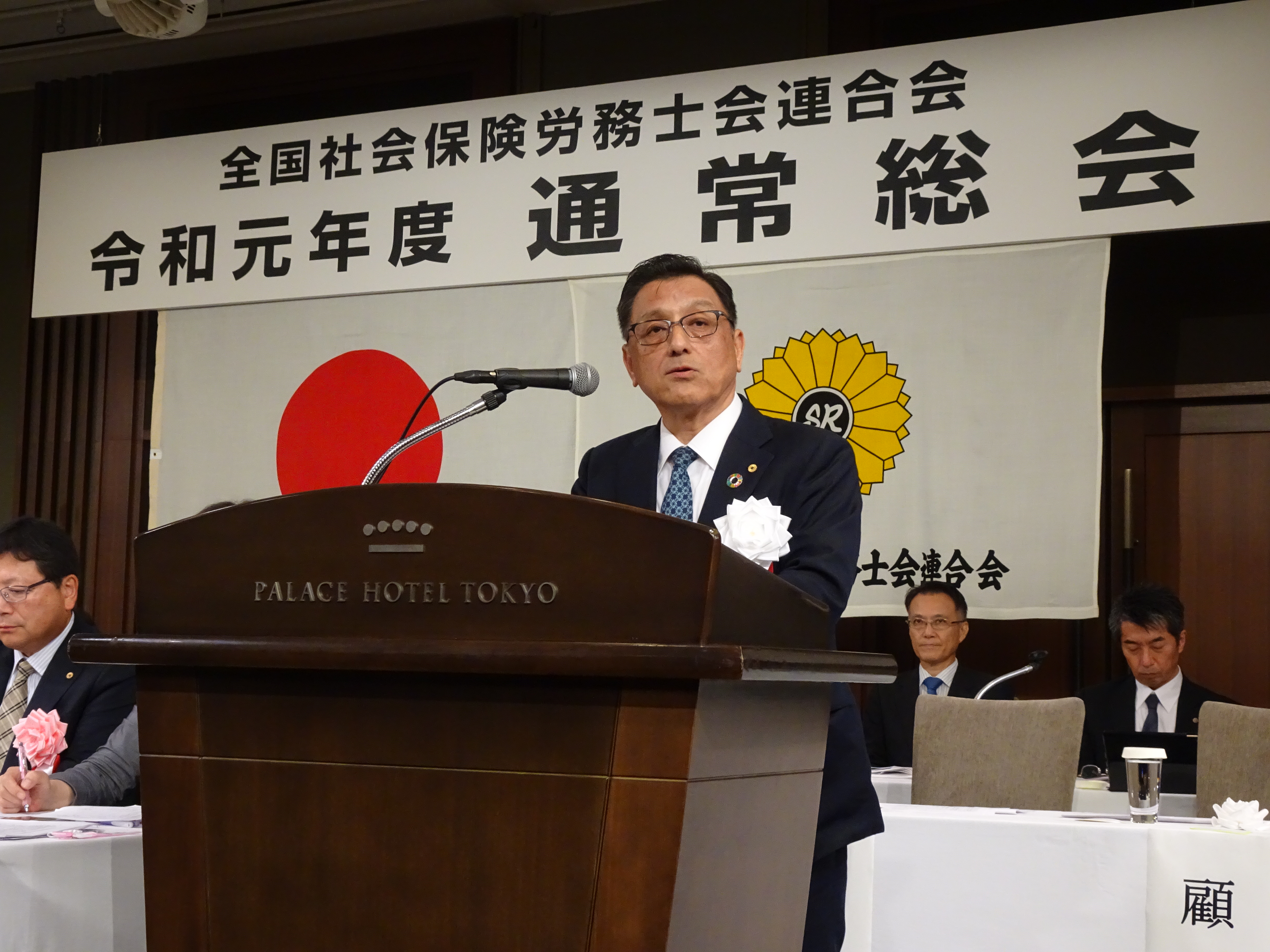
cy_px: 476
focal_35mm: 54
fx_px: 1981
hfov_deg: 35.5
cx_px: 635
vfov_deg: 27.0
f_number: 4.5
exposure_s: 1/60
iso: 500
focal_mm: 9.18
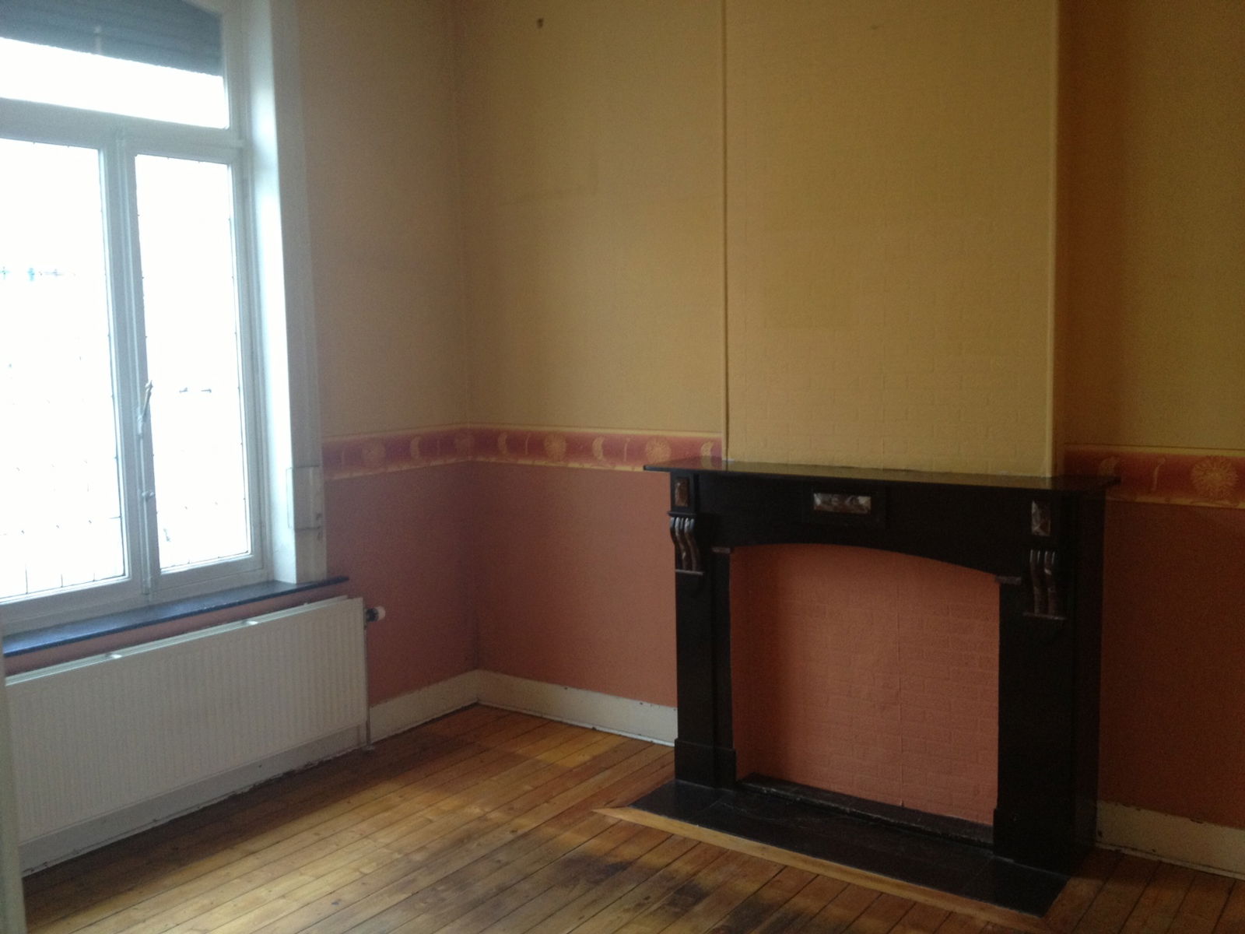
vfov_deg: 40.7
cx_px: 622
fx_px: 1259
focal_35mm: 35
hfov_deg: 52.6
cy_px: 467
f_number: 2.4
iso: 125
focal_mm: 4.28
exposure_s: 1/20
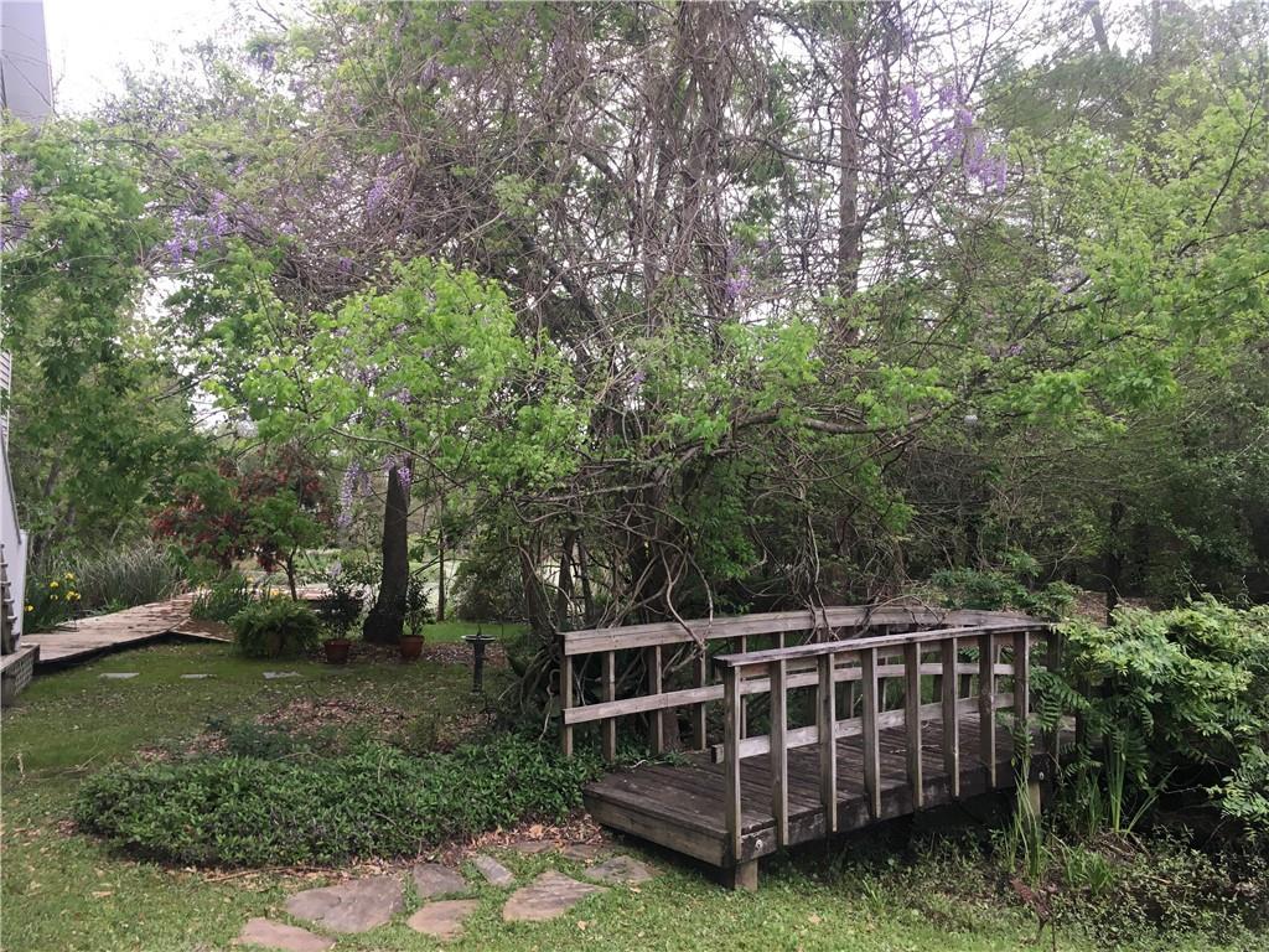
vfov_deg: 48.2
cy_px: 476
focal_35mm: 29
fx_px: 1063
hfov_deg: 61.7
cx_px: 634
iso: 25
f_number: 2.2
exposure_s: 1/40
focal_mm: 4.15
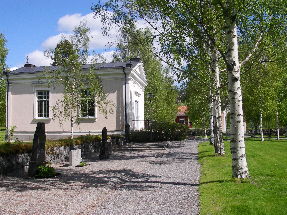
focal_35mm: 38
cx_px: 144
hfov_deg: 49.0
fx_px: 315
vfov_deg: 37.7
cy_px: 108
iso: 80
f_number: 6.6
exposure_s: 1/320
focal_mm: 6.3
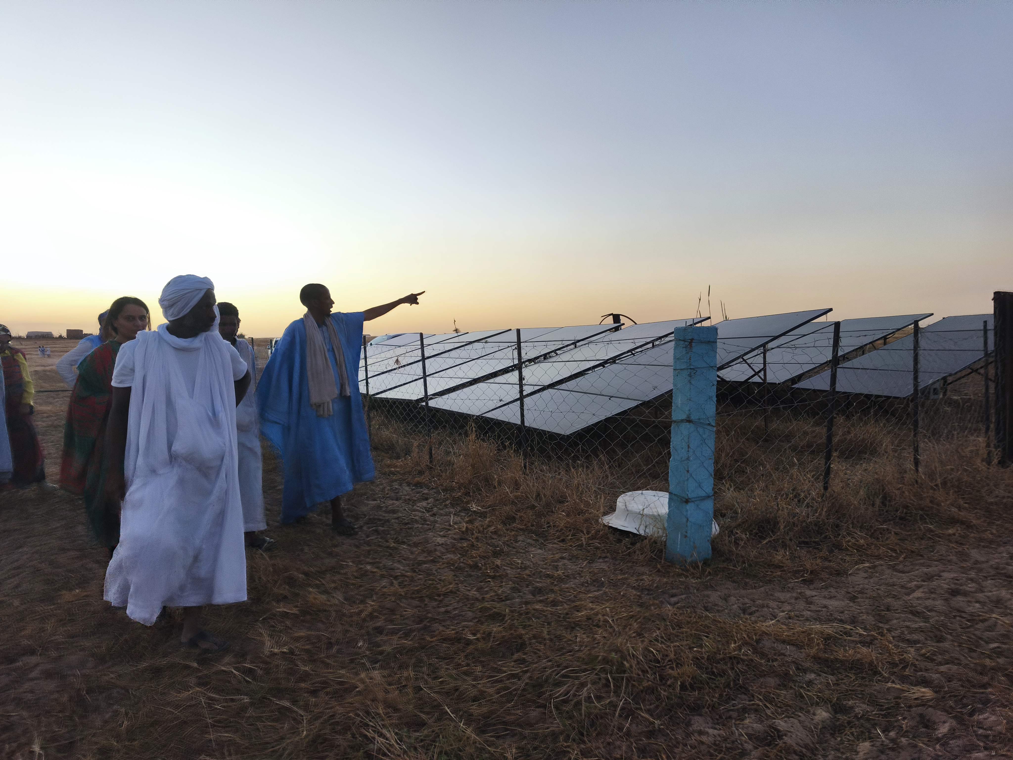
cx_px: 506
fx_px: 673
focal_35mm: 23
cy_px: 380
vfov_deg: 58.9
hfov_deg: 73.9
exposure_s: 1/552
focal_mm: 5.35
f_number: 1.7
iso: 500
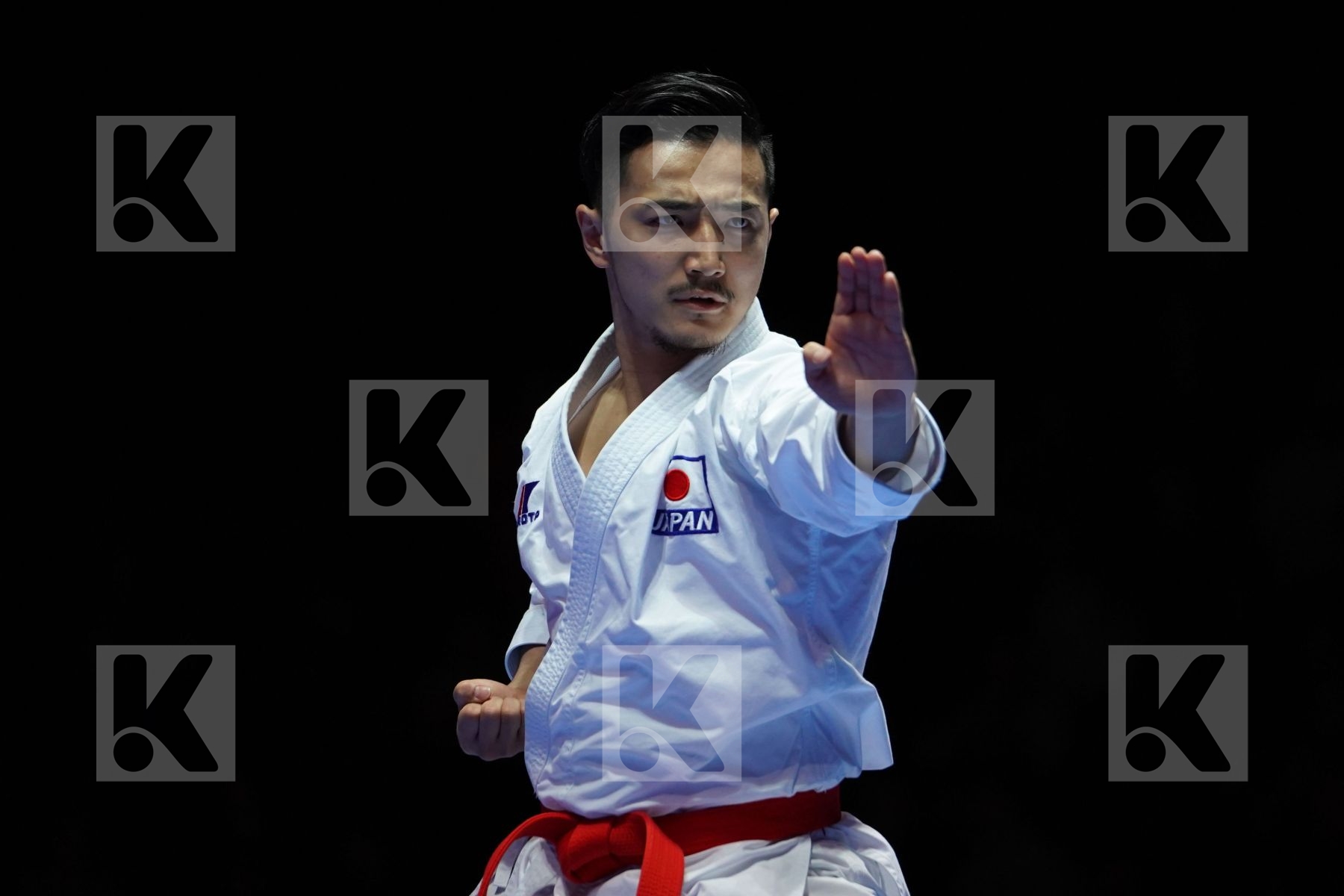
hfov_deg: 6.9
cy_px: 448
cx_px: 672
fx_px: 11199
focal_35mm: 300
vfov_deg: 4.6
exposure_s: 1/500
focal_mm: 200
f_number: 2.8
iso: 1600
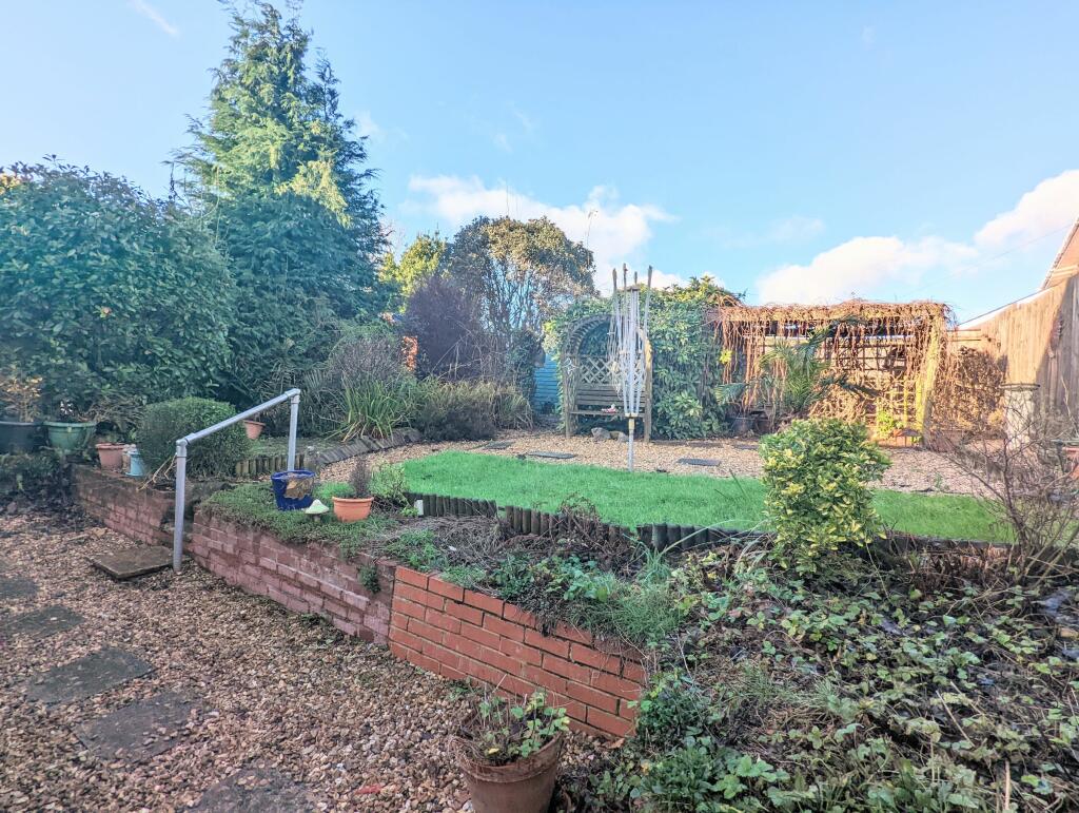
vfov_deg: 78.2
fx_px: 499
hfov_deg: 94.4
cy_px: 406
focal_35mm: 16
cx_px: 540
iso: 40
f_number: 2.2
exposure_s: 1/768
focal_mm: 2.35
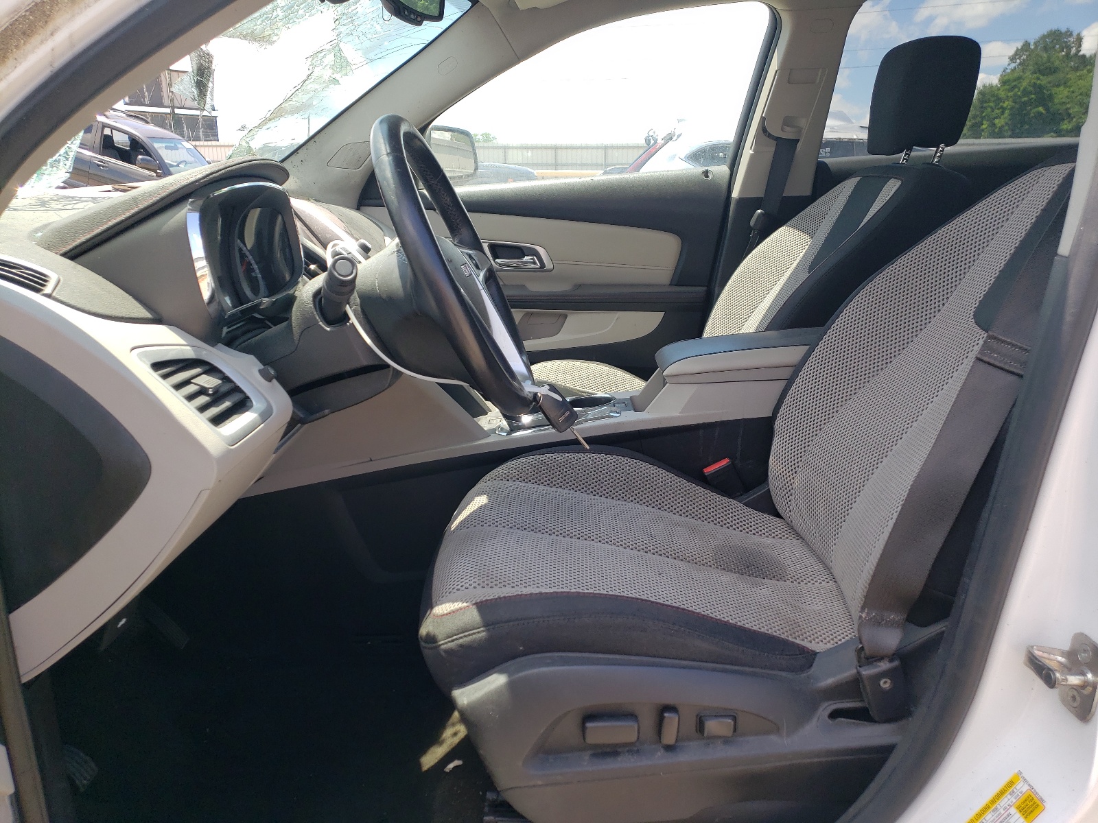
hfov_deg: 67.3
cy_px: 412
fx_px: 825
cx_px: 549
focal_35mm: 26
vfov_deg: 53.1
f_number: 1.5
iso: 50
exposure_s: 1/667
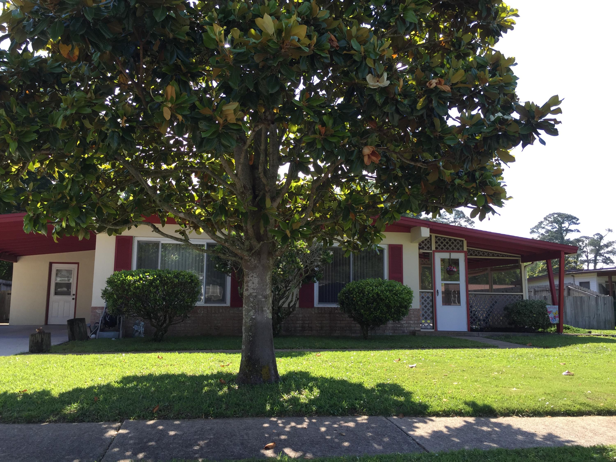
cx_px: 308
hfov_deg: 61.7
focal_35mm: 29
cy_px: 231
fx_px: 516
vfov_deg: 48.2
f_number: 2.2
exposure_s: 1/565
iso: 32
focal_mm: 4.15
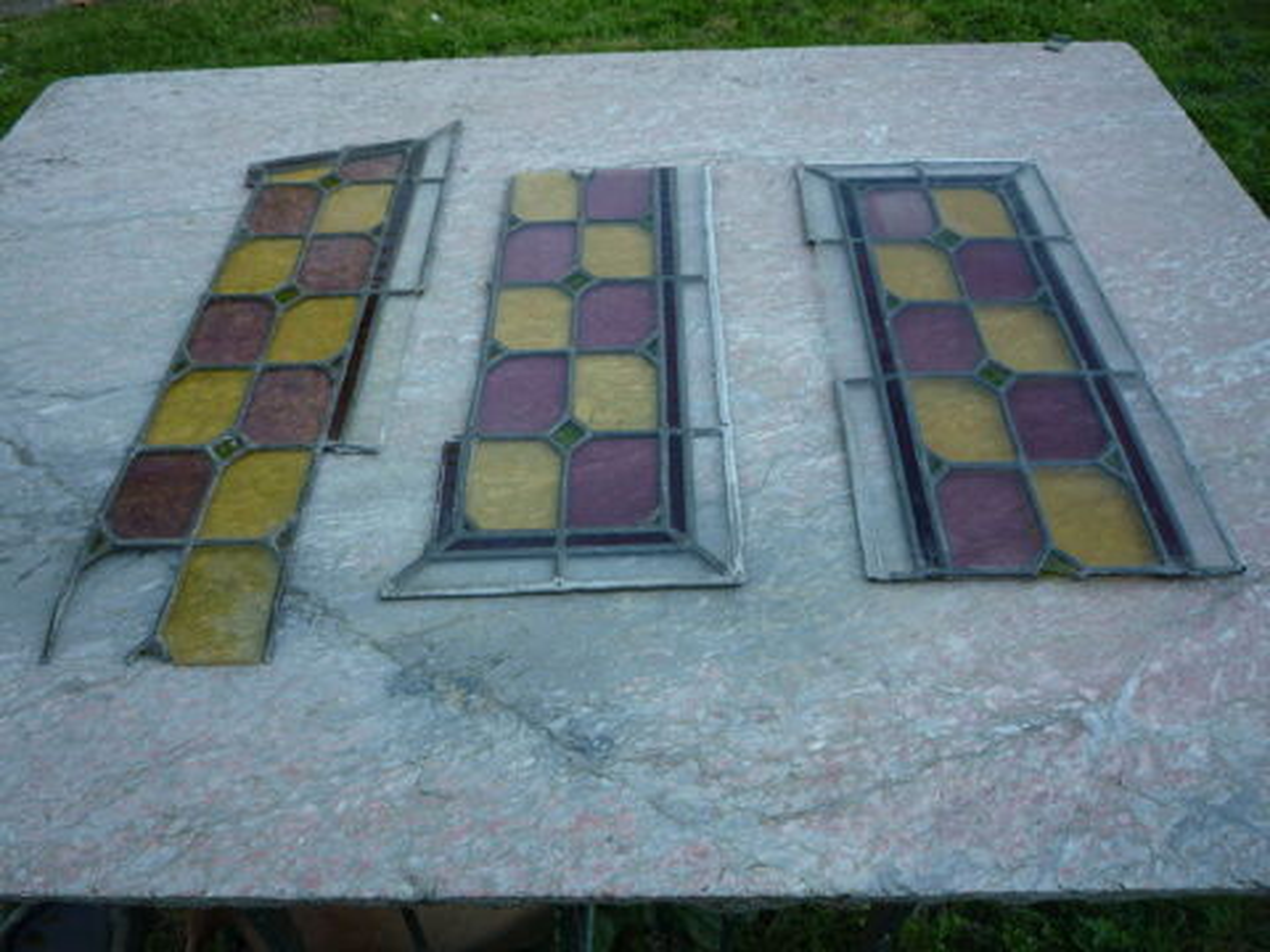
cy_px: 476
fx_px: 1101
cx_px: 635
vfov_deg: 46.8
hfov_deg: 60.0
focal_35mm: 30
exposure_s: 1/100
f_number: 3.3
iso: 100
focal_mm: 5.2
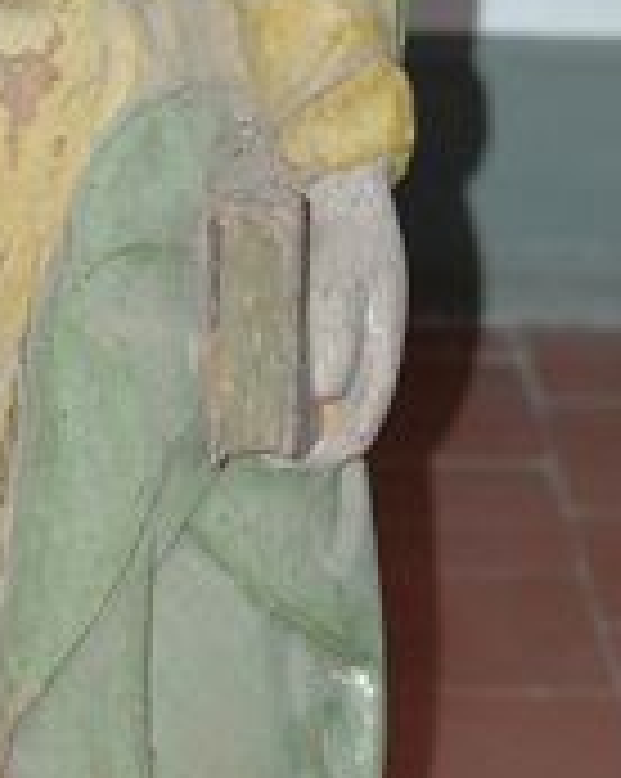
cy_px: 288
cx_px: 56
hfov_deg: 4.5
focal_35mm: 342
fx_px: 7871
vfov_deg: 5.7
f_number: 3.2
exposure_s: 1/60
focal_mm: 60
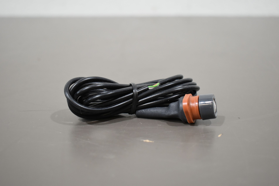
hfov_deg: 38.9
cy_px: 93
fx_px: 395
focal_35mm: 51
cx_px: 140
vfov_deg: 26.5
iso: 1000
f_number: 4.5
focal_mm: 34
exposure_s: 1/125
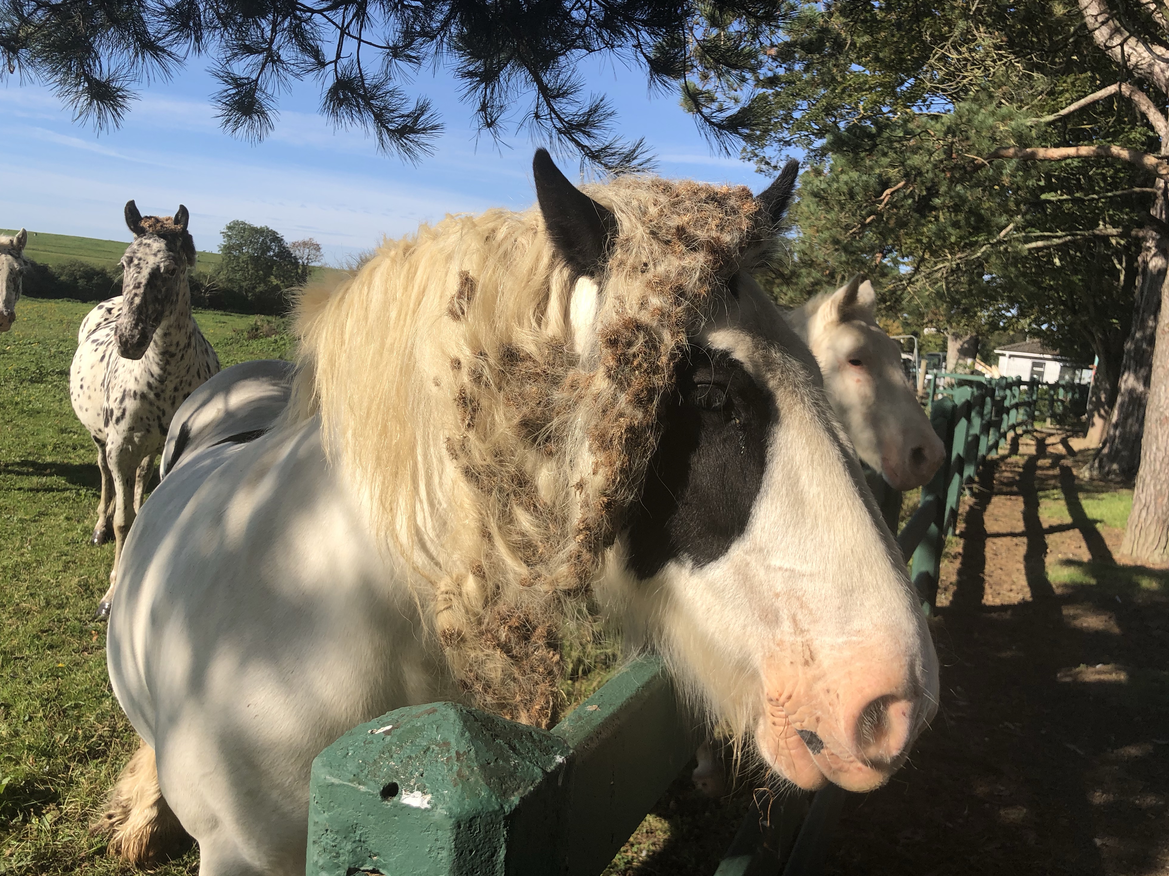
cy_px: 428
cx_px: 580
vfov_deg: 48.2
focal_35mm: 29
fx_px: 979
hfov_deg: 61.7
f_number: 1.8
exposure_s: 1/1715
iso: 20
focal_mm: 3.99
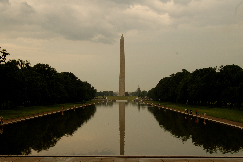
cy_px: 81
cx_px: 122
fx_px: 425
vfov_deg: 21.5
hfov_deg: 31.9
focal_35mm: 63
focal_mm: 42
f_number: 11
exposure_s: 1/125
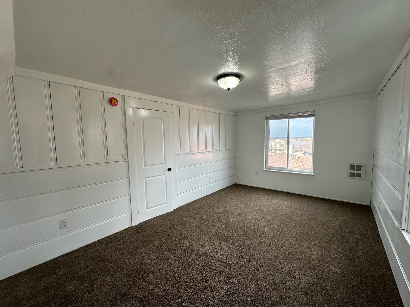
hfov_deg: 102.1
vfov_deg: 85.7
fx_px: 166
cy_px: 154
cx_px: 205
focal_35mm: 14
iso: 50
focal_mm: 2.22
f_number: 2.2
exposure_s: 1/99
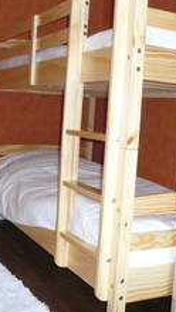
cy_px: 138
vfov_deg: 41.2
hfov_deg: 23.9
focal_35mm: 50
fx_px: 414
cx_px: 64
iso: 200
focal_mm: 4.6
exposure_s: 1/30
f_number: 2.8
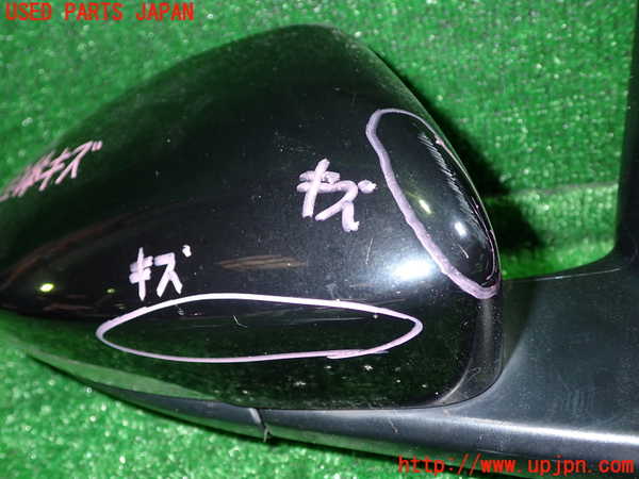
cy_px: 240
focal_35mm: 32
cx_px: 320
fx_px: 591
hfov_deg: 56.8
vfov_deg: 44.2
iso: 200
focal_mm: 5.79
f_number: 2.4
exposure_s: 1/30
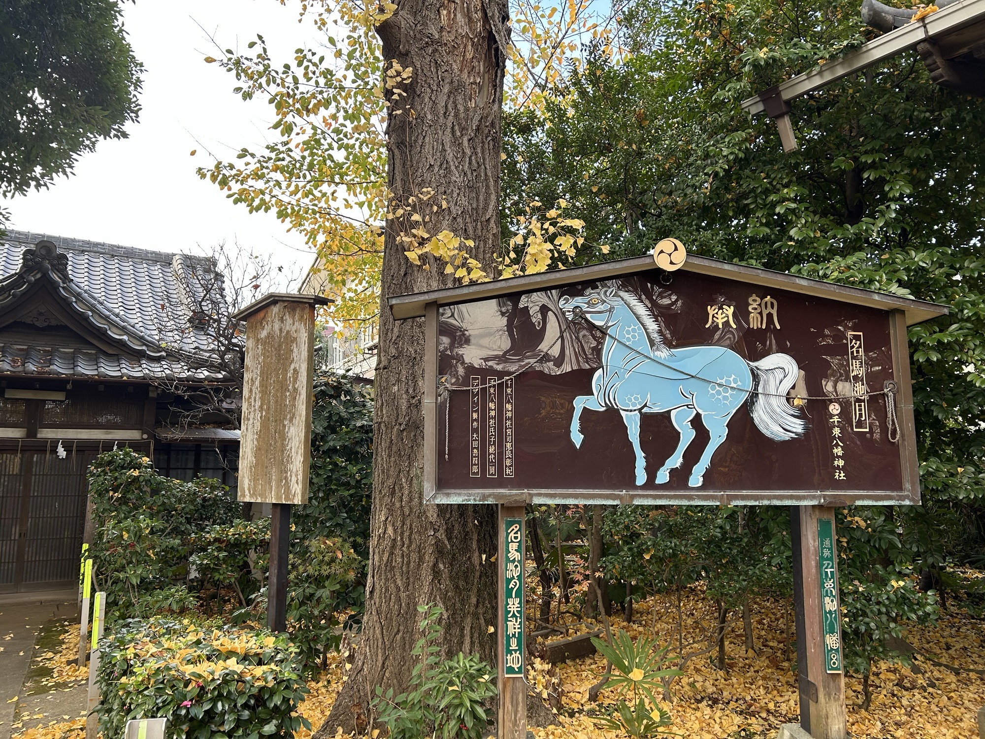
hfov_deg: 67.3
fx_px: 740
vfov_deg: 53.1
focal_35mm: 26
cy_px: 370
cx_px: 492
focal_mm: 5.7
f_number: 1.5
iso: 40
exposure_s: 1/181
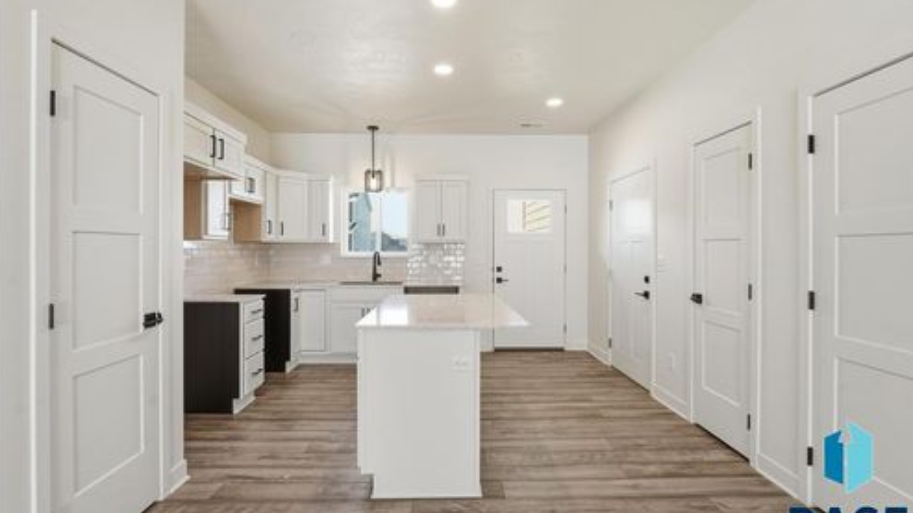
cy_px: 244
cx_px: 454
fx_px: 424
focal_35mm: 18
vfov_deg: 62.3
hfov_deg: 94.2
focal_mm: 16.5
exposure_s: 1/40
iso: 100
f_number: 7.1
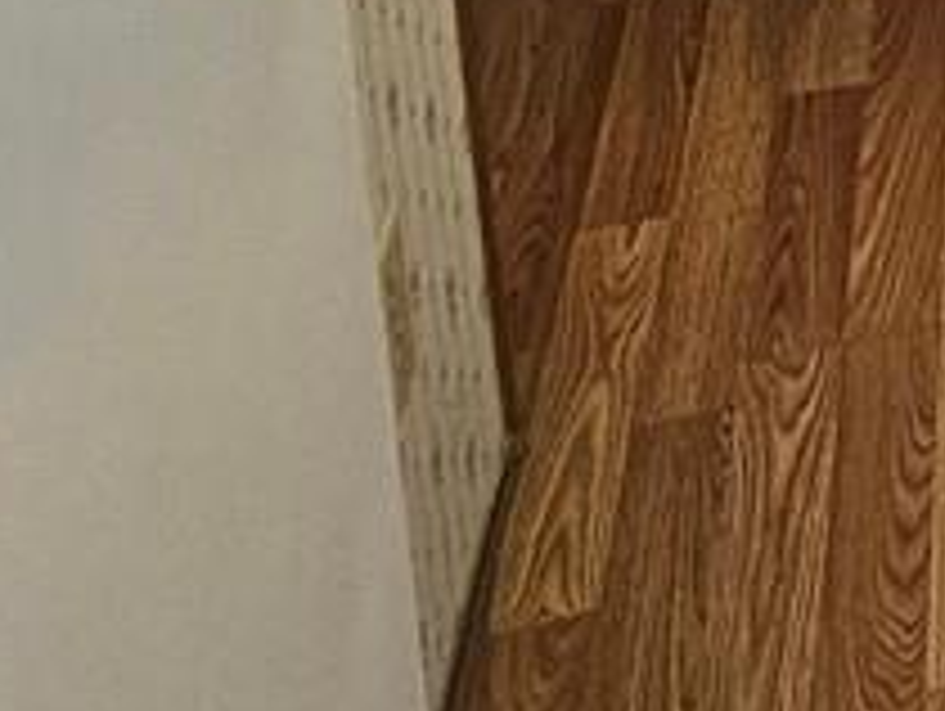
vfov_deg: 11.4
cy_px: -1179
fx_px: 2706
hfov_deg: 14.7
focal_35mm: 99
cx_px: 2102
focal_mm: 2.2
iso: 160
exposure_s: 1/60
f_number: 2.2
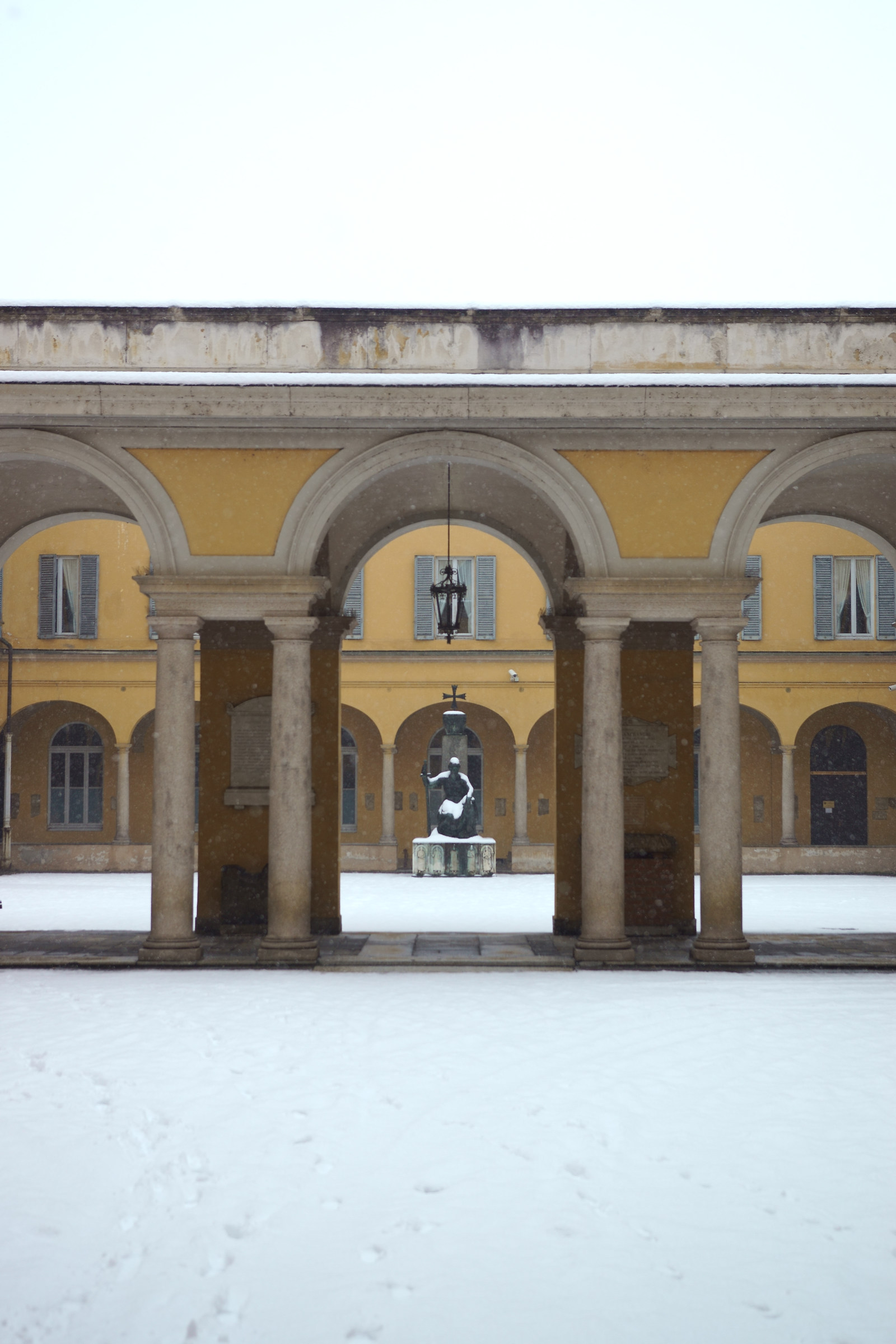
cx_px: 448
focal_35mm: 52
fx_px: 1960
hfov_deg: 25.8
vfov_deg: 37.9
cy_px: 672
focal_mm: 35
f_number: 2.8
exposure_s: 1/800
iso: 100
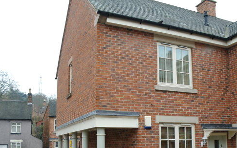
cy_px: 111
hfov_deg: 49.8
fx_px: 252
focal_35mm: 39
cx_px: 151
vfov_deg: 32.2
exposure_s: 1/45
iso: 100
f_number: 4.5
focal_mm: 18
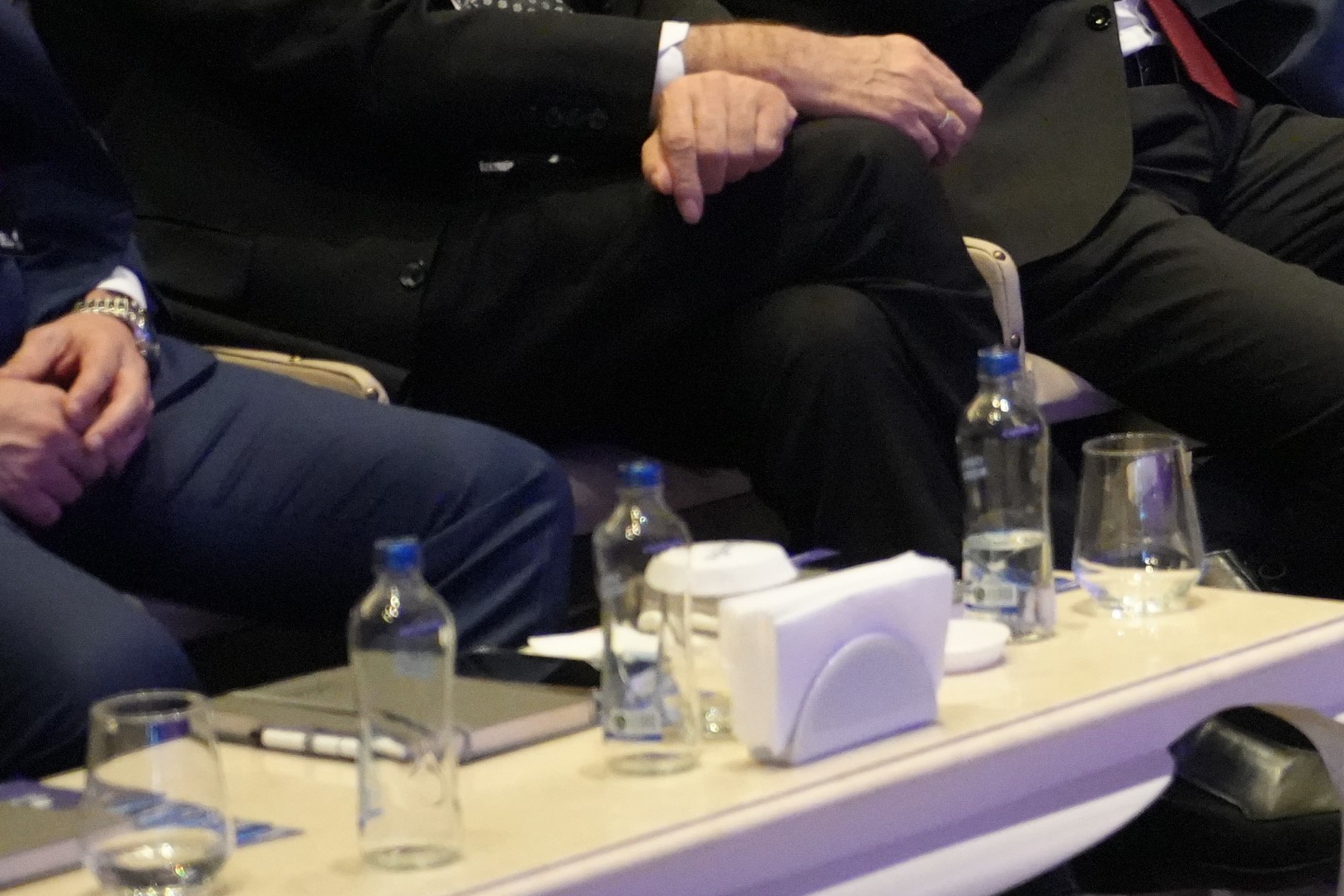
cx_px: 1667
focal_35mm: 198
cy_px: -213
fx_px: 7391
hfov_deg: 10.2
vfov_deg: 6.9
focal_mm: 70
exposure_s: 1/160
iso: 10000
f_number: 4
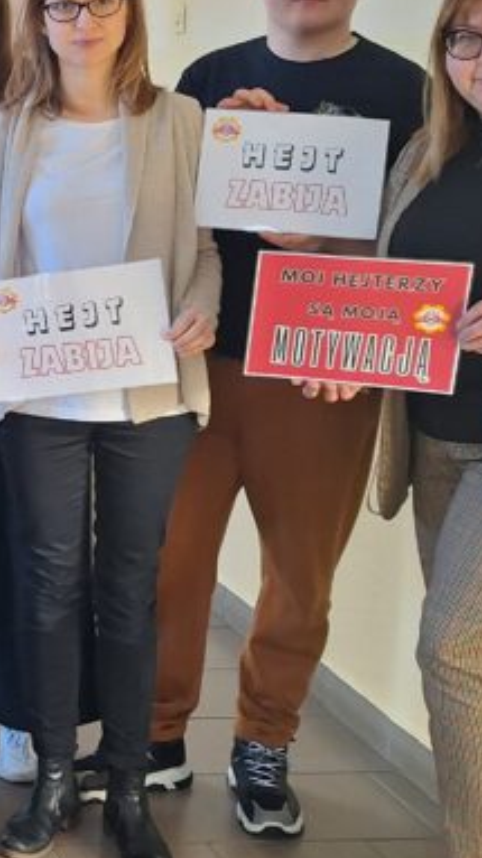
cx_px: -399
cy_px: 332
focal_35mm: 67
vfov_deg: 31.3
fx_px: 1525
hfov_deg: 15.4
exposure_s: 1/50
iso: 40
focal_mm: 5.54
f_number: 1.8
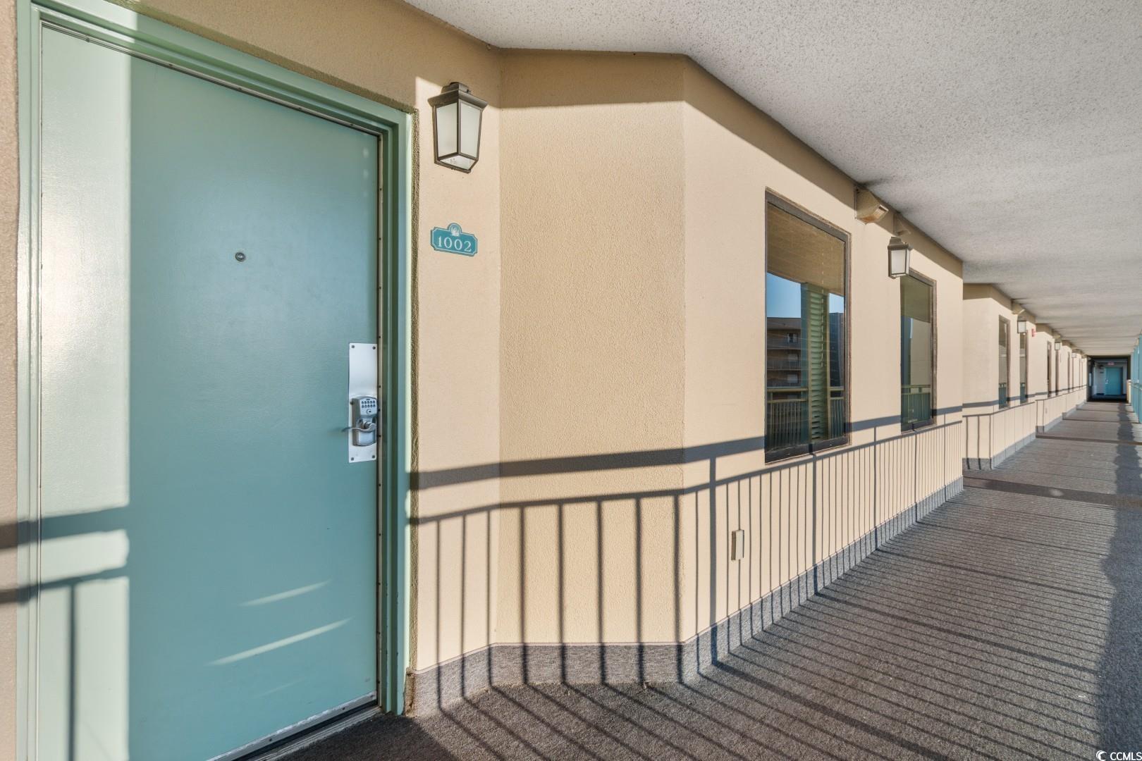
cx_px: 571
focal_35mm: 18
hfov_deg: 90.0
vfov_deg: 67.4
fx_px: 571
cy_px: 380
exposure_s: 1/200
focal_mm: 12
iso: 100
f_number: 7.1
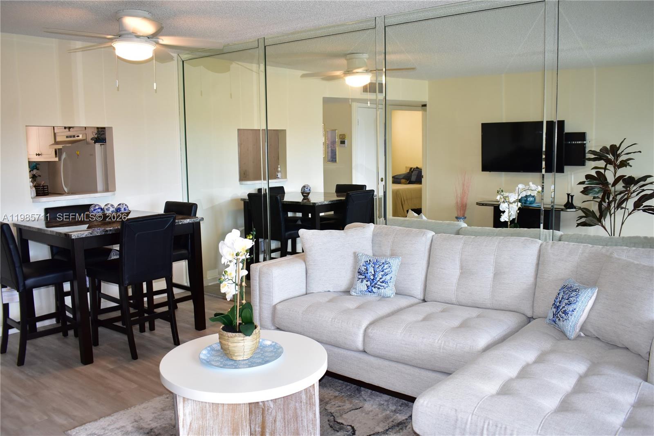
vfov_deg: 43.6
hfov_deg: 61.9
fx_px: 545
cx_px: 327
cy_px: 218
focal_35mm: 30
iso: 720
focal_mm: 20
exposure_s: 1/60
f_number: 4.5
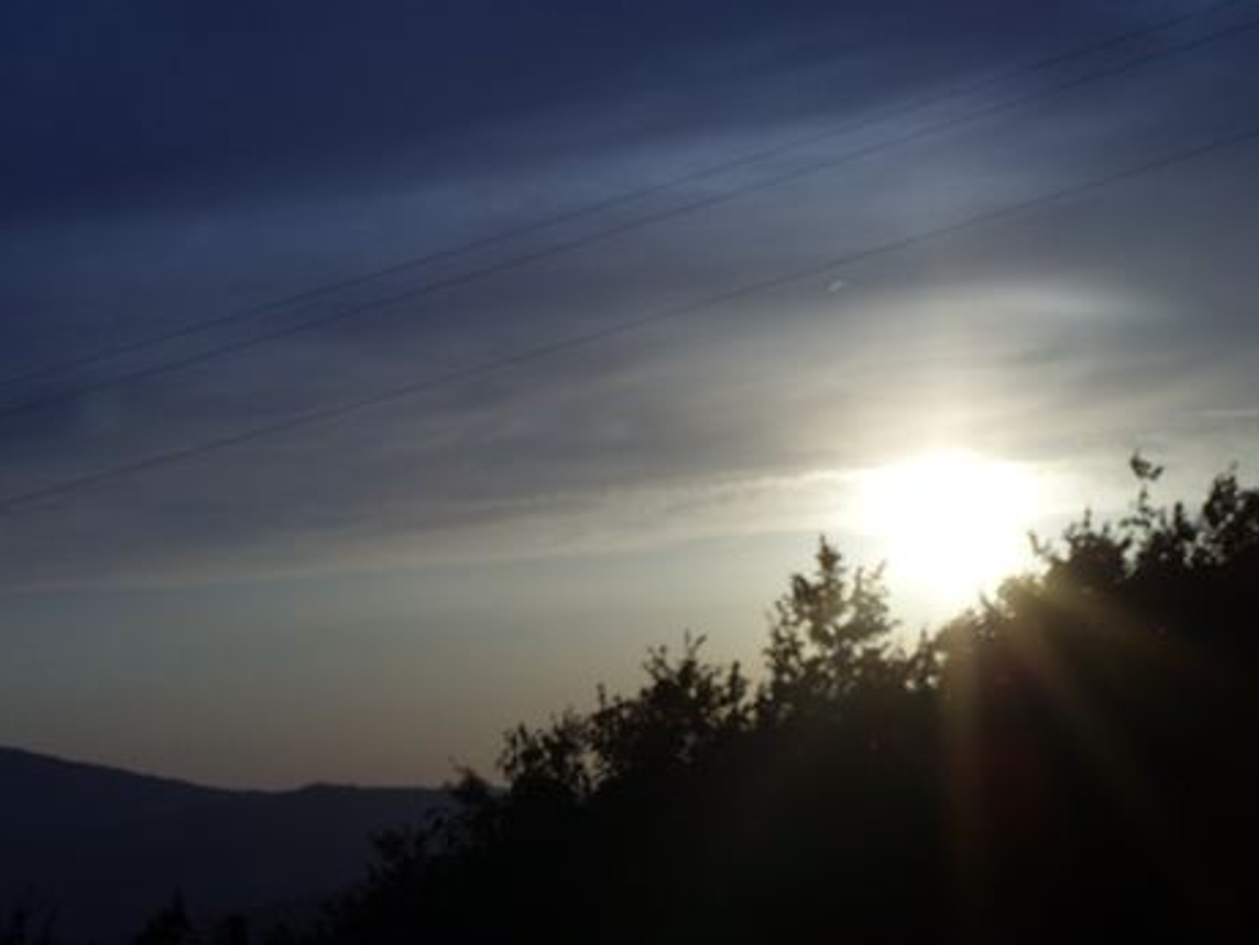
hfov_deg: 13.4
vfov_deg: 10.1
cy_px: 451
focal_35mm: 147
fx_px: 5348
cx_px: 503
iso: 50
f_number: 7.8
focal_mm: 23.31
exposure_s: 1/840
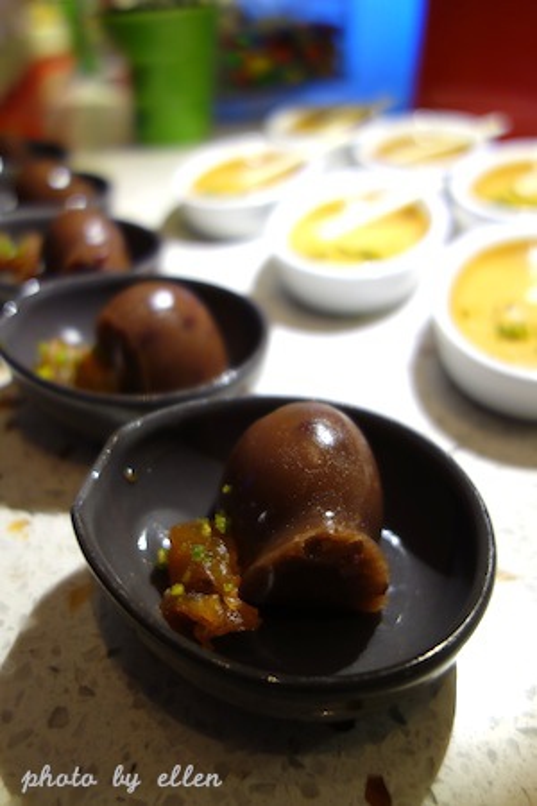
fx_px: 626
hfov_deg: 46.4
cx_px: 268
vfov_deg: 65.5
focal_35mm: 28
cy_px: 403
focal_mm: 10.4
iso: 125
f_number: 1.8
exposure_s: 1/30
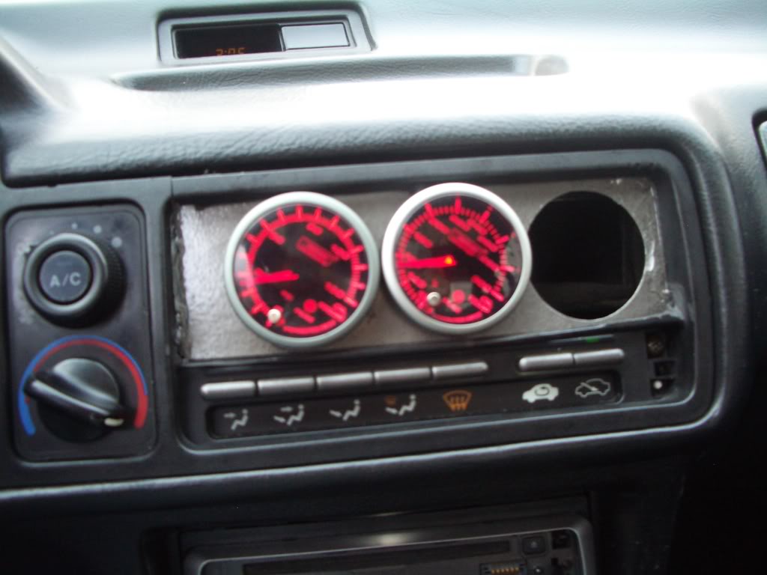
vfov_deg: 40.7
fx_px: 776
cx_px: 384
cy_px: 288
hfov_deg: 52.6
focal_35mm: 35
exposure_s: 1/10
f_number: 2.6
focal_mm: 5.8
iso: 200
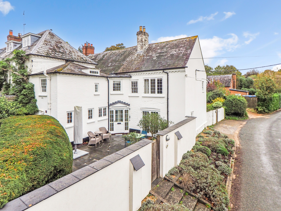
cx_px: 136
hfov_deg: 84.6
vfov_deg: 68.7
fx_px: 154
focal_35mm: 19
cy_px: 102
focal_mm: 9
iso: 400
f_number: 9
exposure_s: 1/640
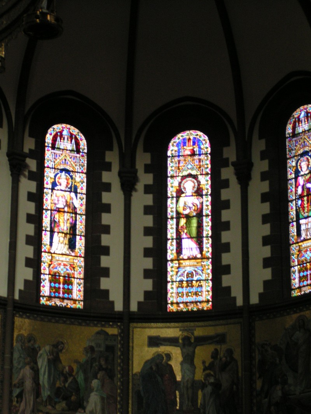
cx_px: 156
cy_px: 207
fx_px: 1246
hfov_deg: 14.2
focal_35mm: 104
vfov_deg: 18.9
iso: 200
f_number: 3.5
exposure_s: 1/15
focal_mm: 15.9
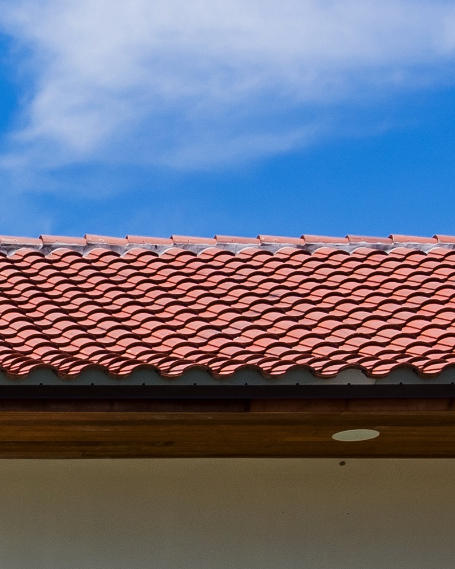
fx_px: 2576
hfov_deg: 9.4
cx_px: -470
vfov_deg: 11.6
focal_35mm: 153
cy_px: 1033
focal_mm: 22
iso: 125
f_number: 11
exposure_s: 1/160
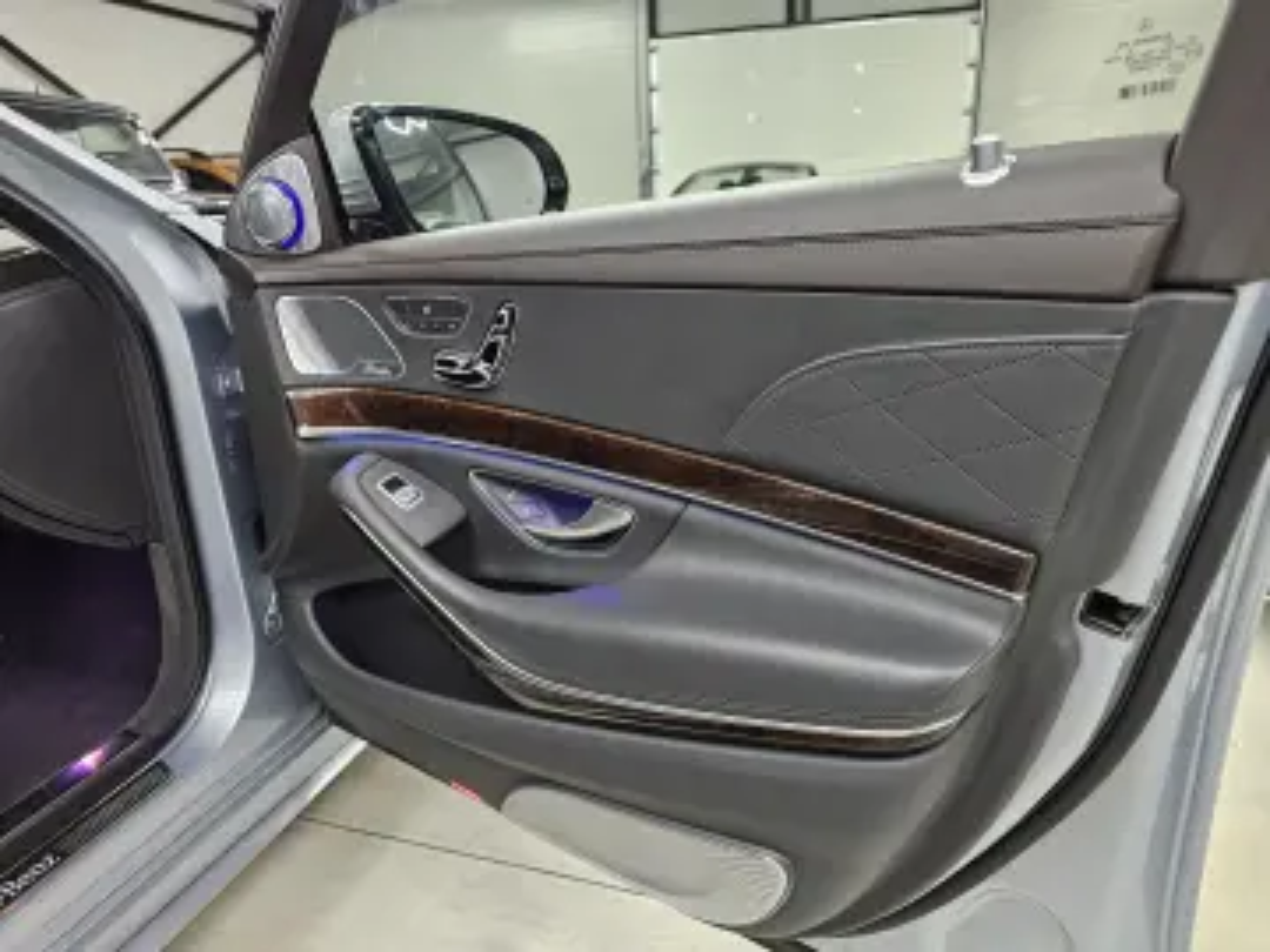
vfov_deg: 58.9
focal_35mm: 23
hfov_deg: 73.9
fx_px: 844
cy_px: 476
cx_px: 635
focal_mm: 6.3
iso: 640
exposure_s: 1/100
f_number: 1.7
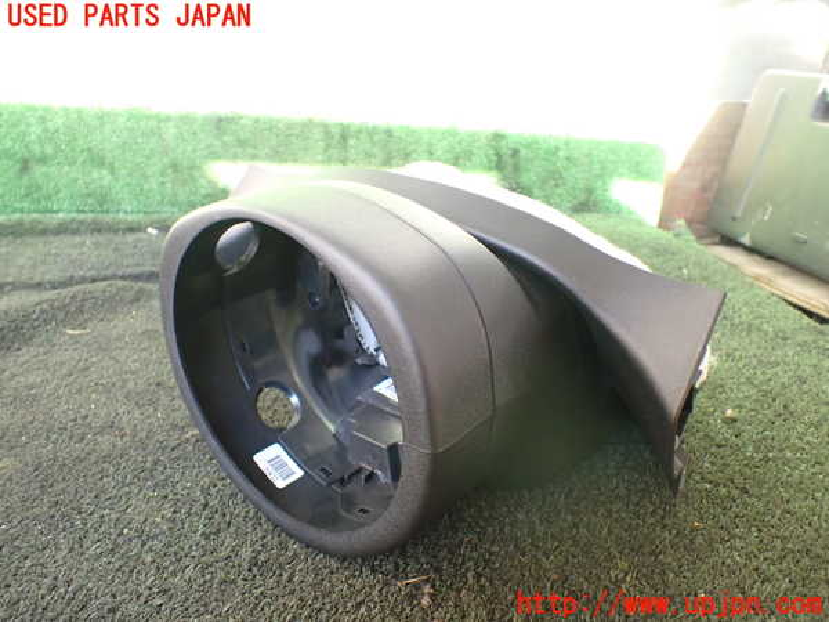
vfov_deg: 46.8
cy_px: 311
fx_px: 718
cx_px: 414
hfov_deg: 60.0
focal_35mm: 30
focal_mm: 5.4
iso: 500
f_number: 2.3
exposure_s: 1/125
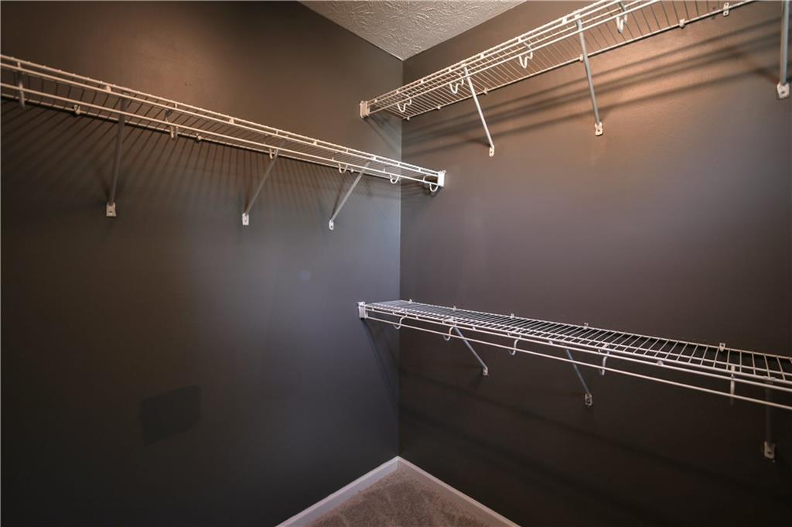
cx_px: 396
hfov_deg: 100.4
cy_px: 264
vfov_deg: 77.2
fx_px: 330
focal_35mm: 15
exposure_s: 1/8
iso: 100
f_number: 4.5
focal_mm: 10
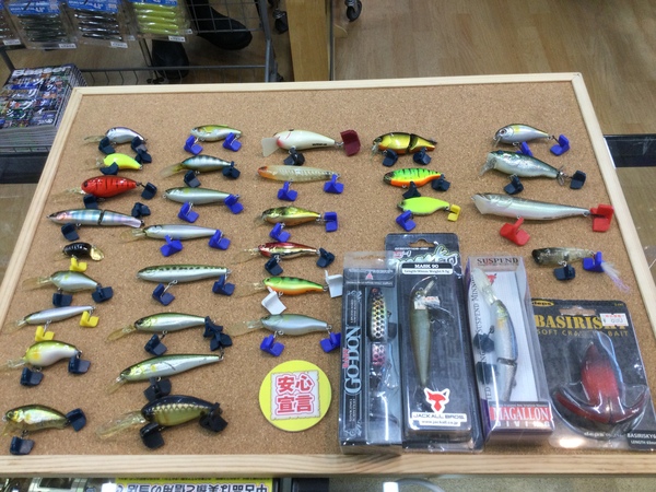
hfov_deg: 58.4
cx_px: 328
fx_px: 587
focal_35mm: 31
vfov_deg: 45.4
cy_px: 246
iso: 25
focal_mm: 3.3
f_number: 2.4
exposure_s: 1/30
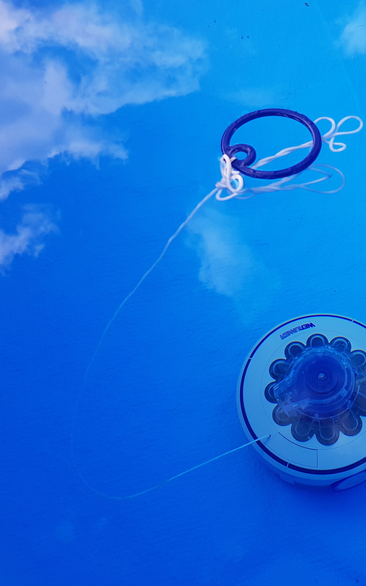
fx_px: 590
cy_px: 291
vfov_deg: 52.7
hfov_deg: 32.6
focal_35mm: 37
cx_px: 335
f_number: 1.7
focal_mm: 4.2
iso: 40
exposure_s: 1/586
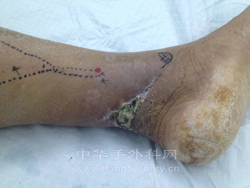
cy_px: 95
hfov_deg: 51.3
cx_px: 125
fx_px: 260
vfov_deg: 39.7
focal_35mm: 36
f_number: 2.4
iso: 80
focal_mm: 4.28
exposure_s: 1/40
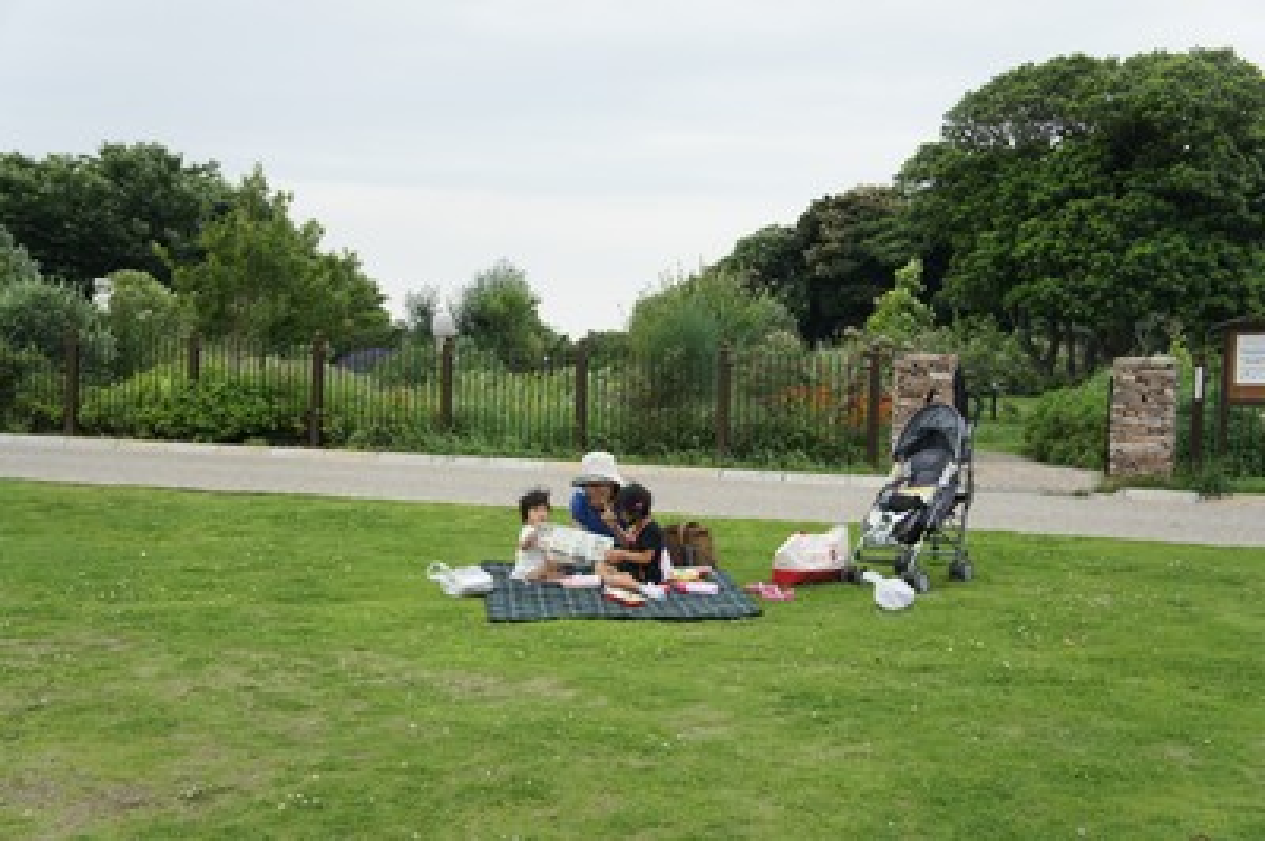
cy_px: 420
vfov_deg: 27.2
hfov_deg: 40.0
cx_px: 632
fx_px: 1738
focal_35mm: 50
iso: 200
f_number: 8
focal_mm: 33
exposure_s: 1/200
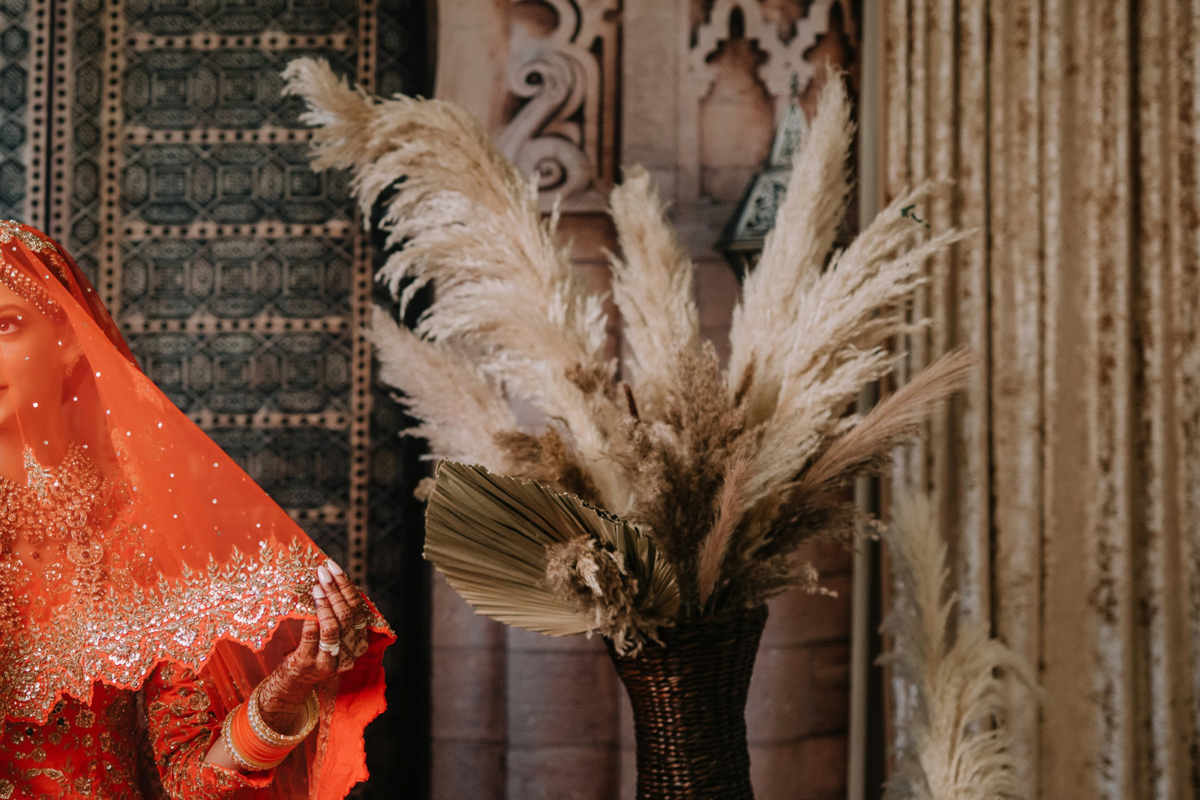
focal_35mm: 72
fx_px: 2400
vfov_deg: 18.9
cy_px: 389
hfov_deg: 28.0
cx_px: 472
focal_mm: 50
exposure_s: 1/160
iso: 1000
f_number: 1.8
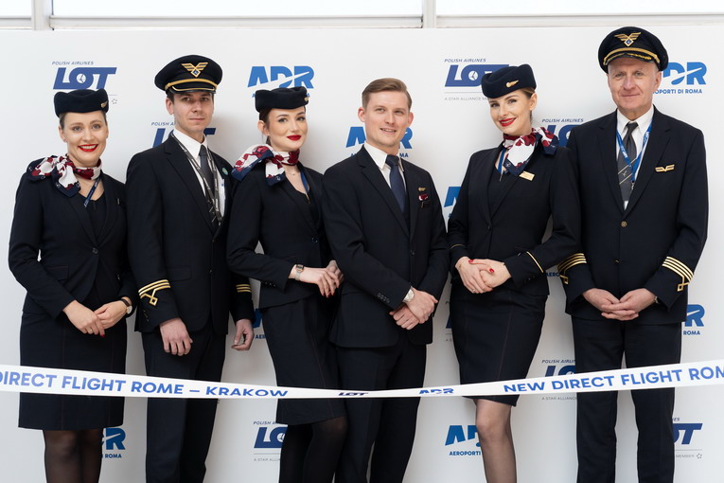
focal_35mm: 57
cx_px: 362
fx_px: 1146
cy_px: 242
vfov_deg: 23.8
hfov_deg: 35.1
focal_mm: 57
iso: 800
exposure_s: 1/250
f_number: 4
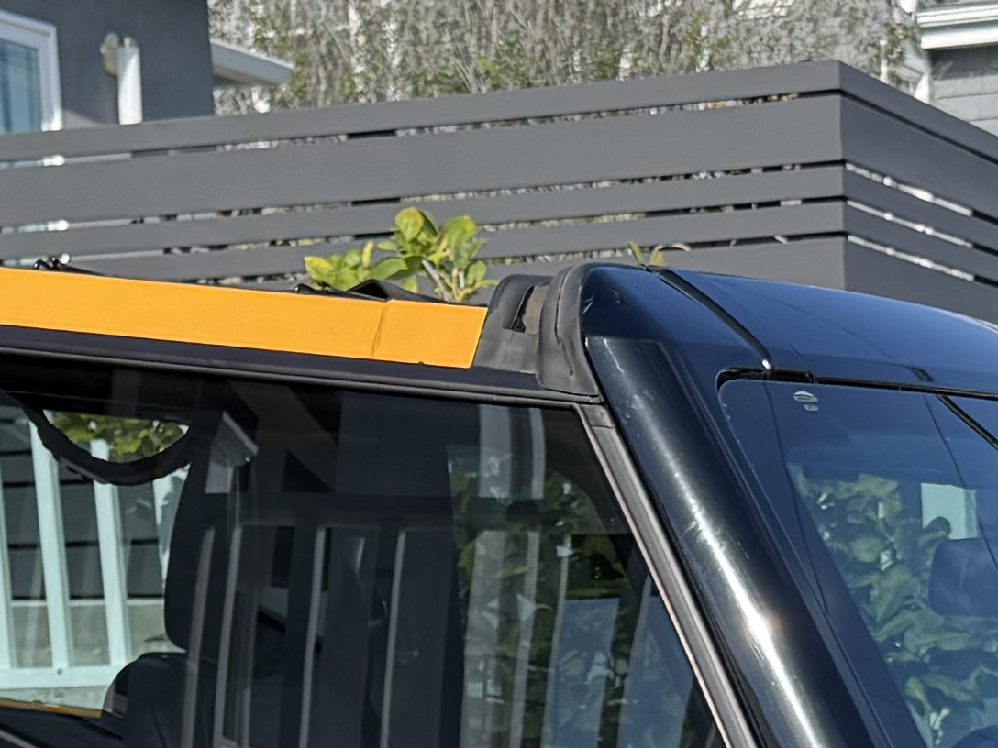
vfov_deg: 11.3
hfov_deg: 15.5
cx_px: 800
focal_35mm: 126
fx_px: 3633
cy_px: 1144
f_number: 1.78
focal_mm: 6.76
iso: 80
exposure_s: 1/4167
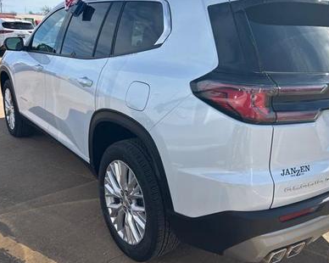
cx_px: 202
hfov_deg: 53.7
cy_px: 104
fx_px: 321
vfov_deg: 44.3
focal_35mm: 33
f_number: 1.5
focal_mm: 5.7
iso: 50
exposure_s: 1/3356
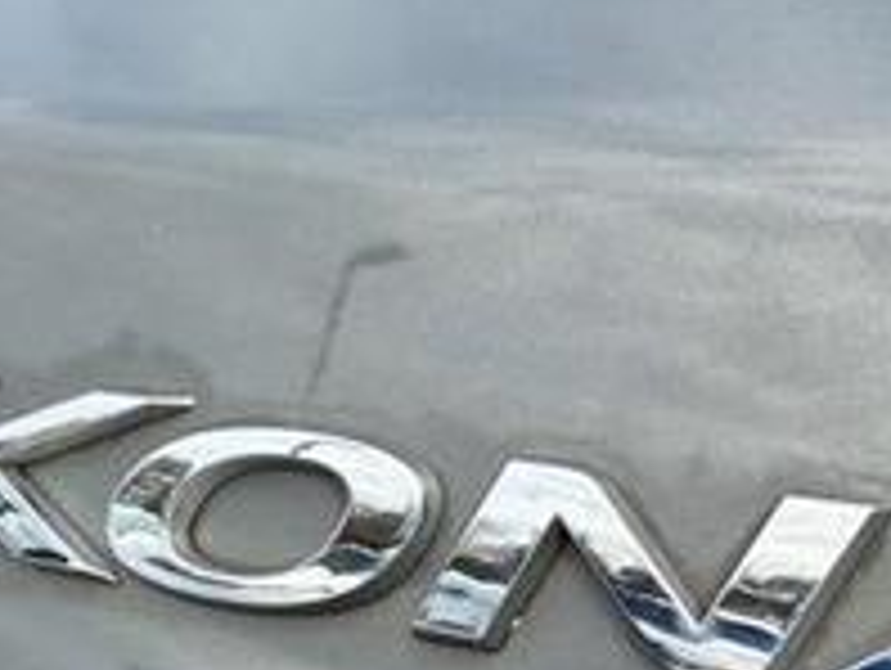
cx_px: 626
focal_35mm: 61
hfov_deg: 31.3
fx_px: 1572
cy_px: 607
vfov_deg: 23.4
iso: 50
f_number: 2.2
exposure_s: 1/479
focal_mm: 2.22
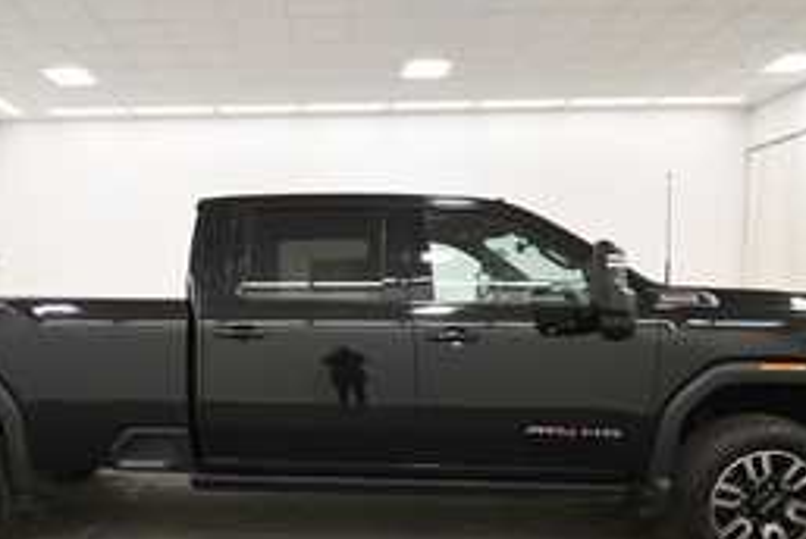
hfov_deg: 64.7
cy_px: 387
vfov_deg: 45.3
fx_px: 628
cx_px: 314
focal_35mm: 28
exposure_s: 1/160
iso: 800
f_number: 4.8
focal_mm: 12
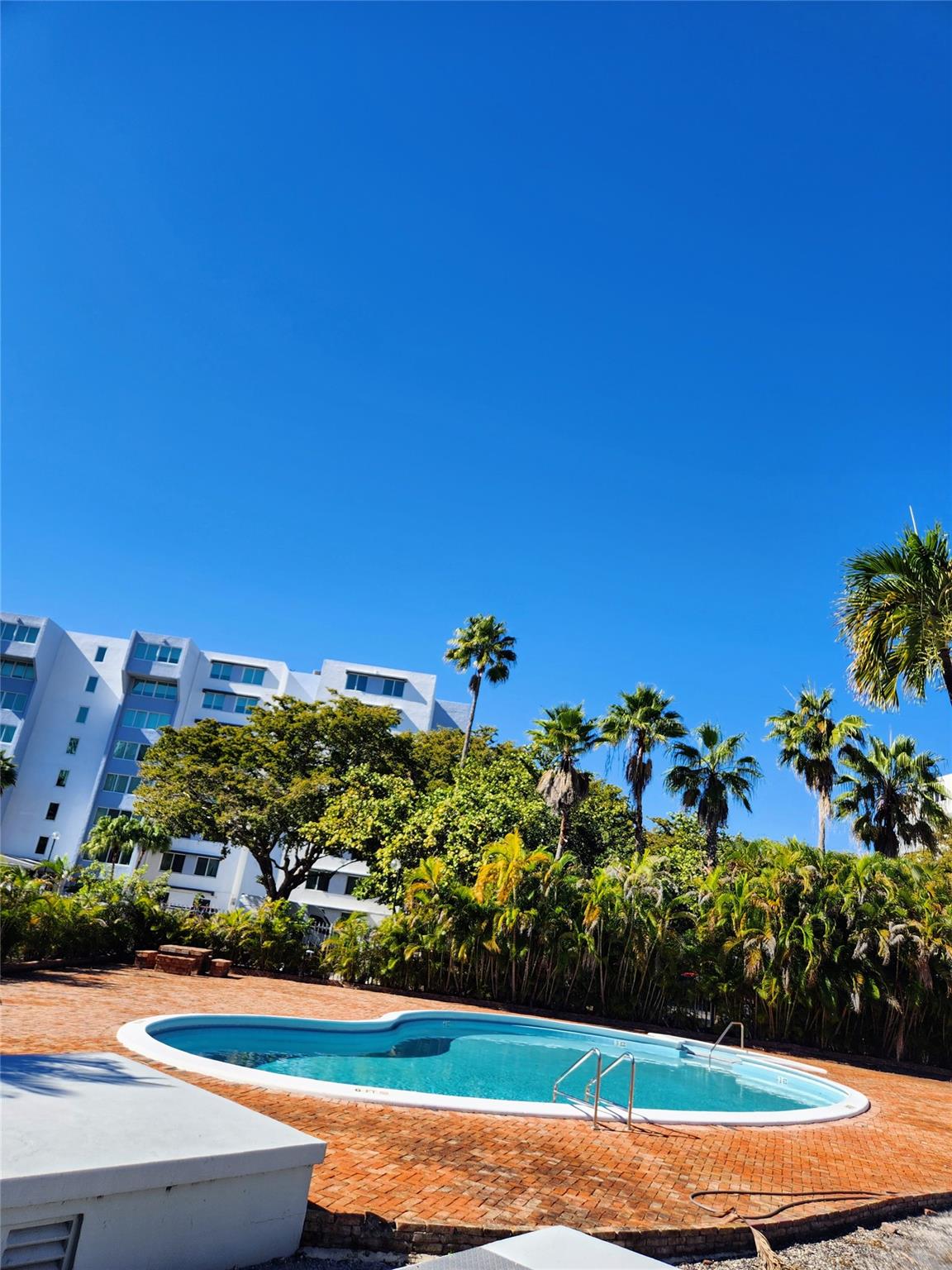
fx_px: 843
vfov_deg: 73.9
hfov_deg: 58.9
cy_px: 635
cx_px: 476
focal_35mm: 23
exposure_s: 1/1186
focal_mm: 5.4
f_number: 1.8
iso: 20
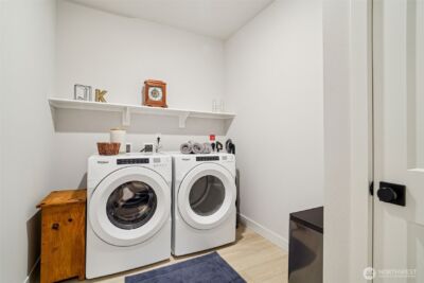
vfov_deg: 73.8
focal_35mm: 16
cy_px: 142
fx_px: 189
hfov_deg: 96.7
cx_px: 212
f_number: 8
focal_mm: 16
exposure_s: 1/8
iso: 1600
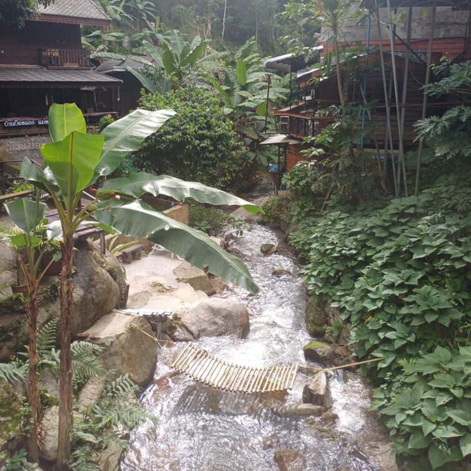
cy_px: 159
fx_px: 462
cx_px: 235
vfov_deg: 53.0
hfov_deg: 54.0
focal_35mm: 30
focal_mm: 4.65
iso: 50
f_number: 1.8
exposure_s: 1/242
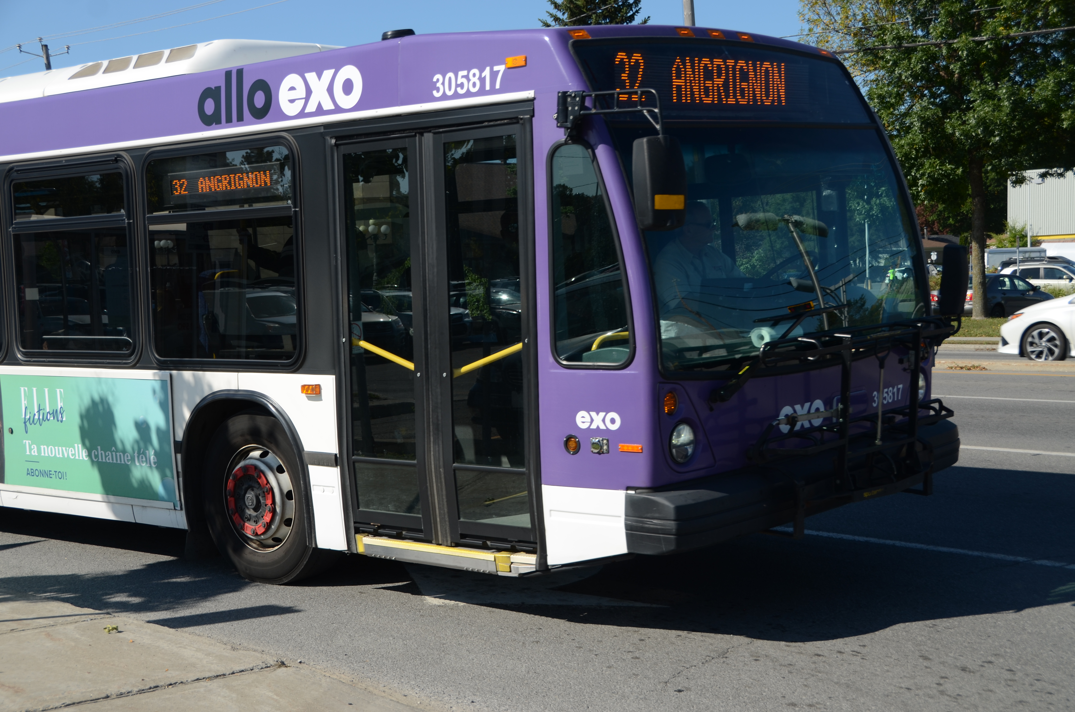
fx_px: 1430
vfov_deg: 28.0
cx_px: 538
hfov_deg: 41.2
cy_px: 356
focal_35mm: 48
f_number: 6.3
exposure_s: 1/500
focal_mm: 32
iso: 100
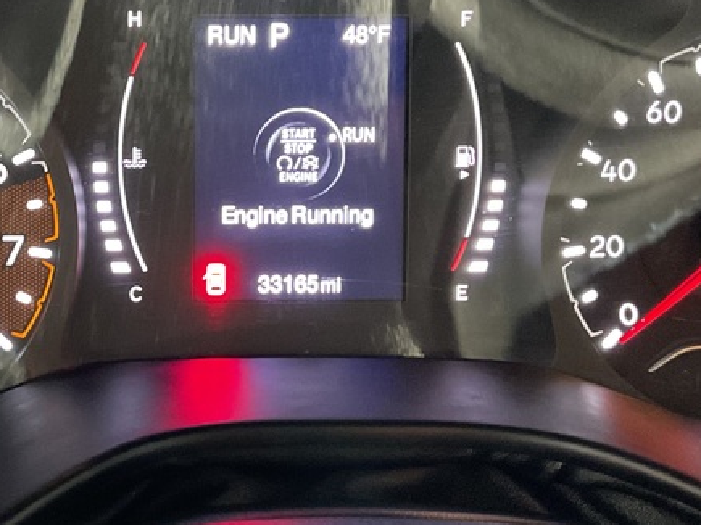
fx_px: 1296
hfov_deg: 29.7
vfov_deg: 22.9
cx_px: 151
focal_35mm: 64
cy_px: 288
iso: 400
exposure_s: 1/30
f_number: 1.8
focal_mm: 3
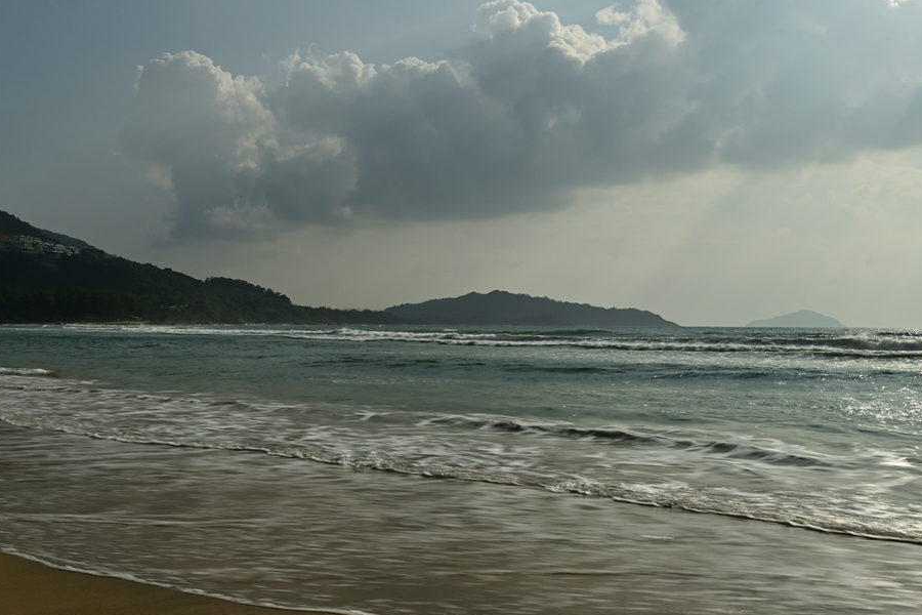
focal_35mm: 37
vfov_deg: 36.2
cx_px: 476
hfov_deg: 52.3
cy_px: 311
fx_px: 939
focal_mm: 27.5
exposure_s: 1/8
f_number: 13
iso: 64
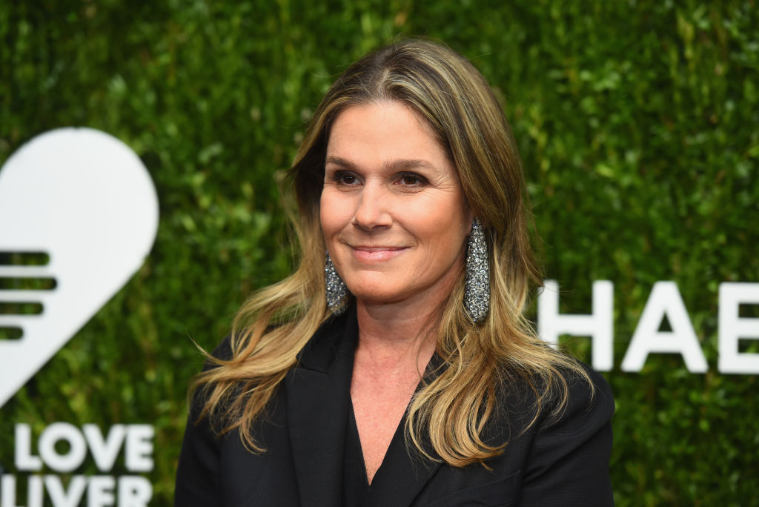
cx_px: 380
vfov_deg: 9.2
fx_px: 3164
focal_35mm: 150
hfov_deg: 13.7
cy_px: 254
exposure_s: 1/200
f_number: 3.5
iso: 1000
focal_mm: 150
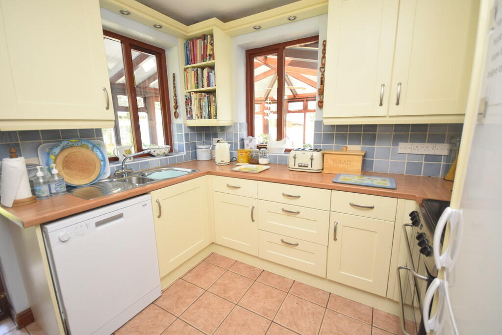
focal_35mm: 15
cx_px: 251
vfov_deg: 77.3
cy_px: 168
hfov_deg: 100.4
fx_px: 209
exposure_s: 1/60
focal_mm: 10
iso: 900
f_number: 4
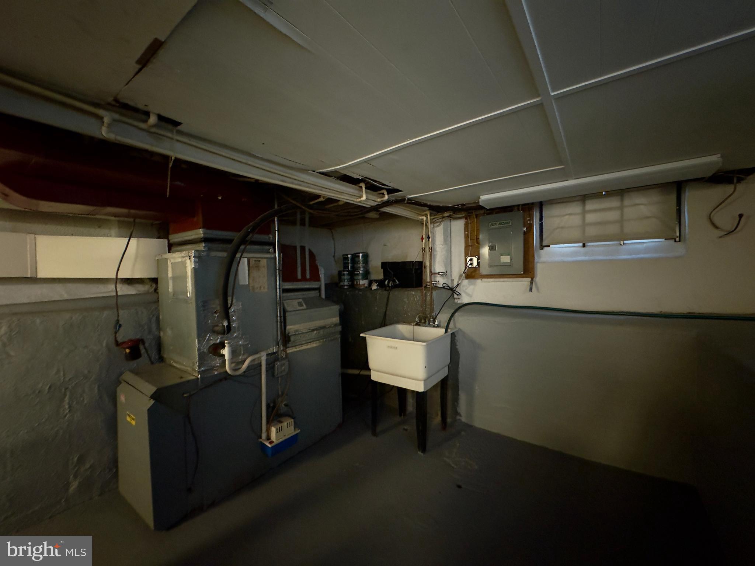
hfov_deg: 102.1
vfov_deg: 85.7
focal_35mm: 14
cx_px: 378
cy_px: 283
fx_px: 305
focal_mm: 2.22
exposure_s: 1/60
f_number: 2.2
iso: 1250
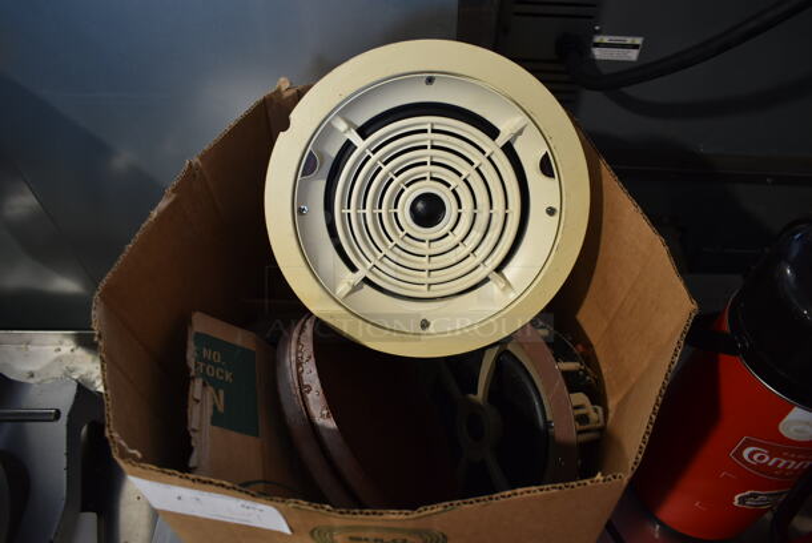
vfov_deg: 48.0
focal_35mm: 27
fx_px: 610
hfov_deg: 67.3
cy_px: 272
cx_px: 406
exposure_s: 1/30
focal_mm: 18
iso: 560
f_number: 3.5
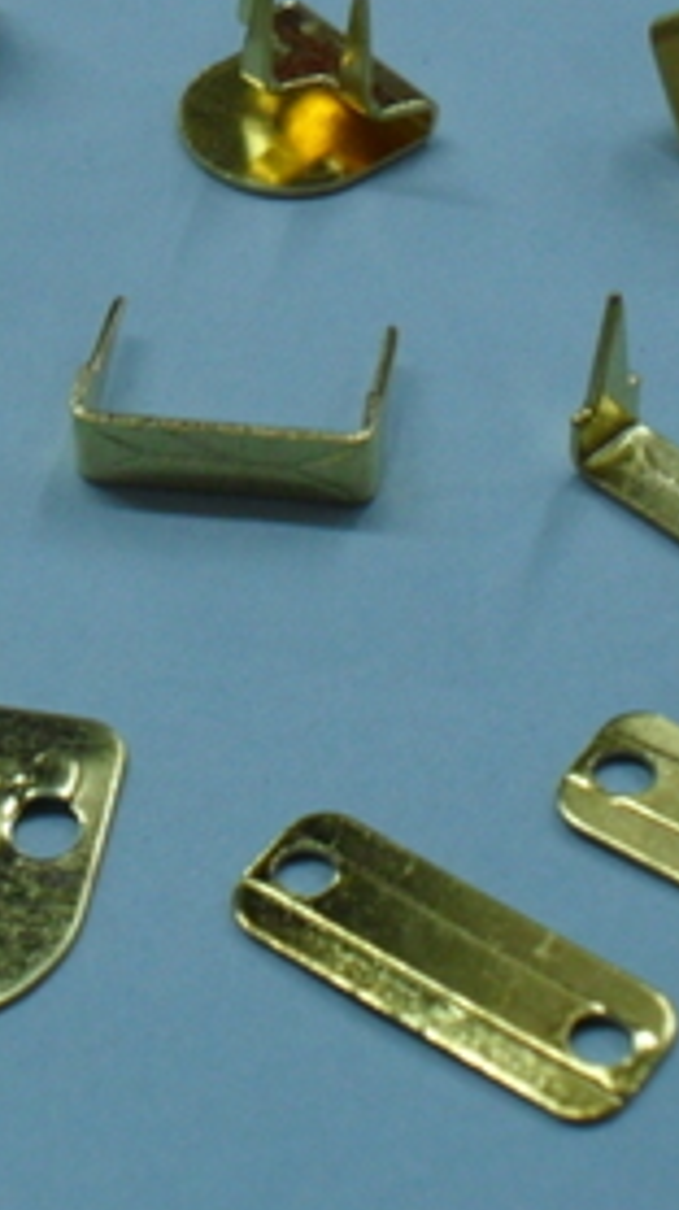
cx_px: 144
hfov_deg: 11.8
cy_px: 529
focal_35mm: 102
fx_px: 3271
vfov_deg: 20.9
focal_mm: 9.3
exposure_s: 1/15
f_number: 5
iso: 200
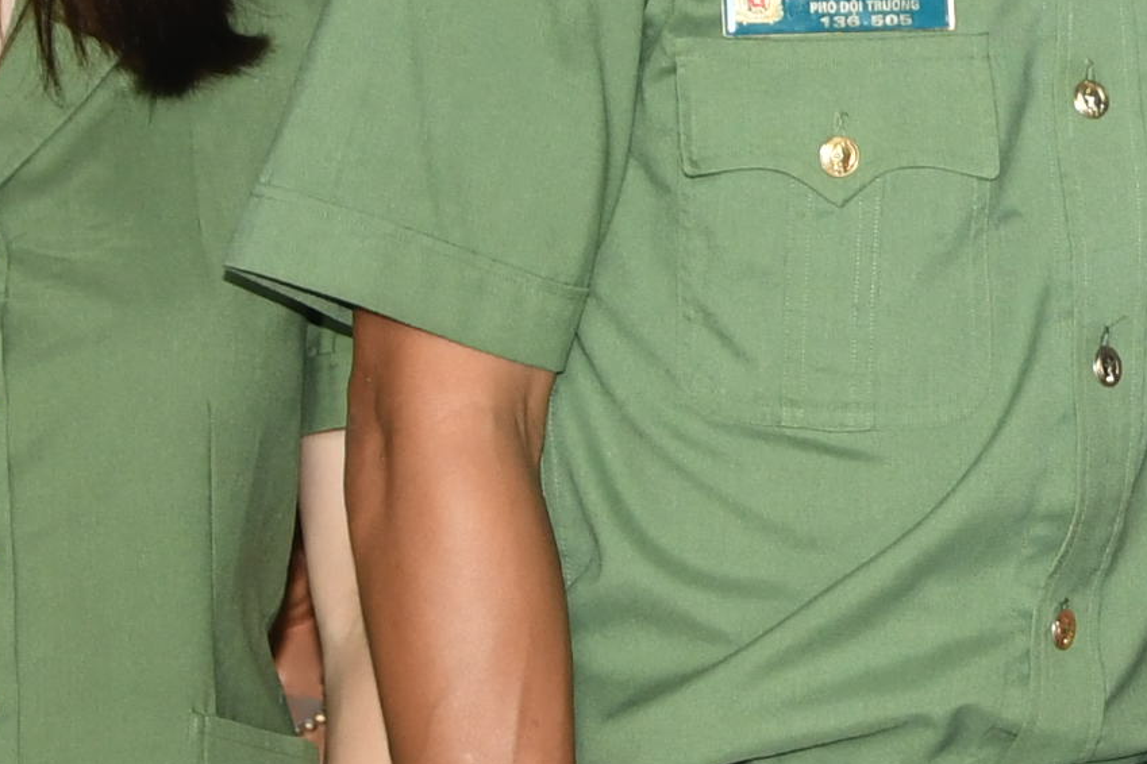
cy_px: -190
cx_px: 1897
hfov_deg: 8.5
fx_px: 7519
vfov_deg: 5.8
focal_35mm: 236
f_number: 4.5
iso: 500
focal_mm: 32
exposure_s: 1/200
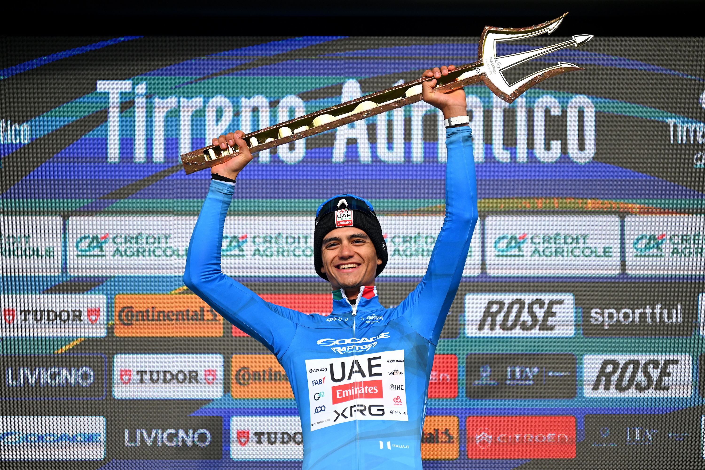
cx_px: 352
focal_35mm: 200
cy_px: 235
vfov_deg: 6.9
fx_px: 3916
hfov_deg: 10.3
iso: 400
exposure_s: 1/2000
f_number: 3.2
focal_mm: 200
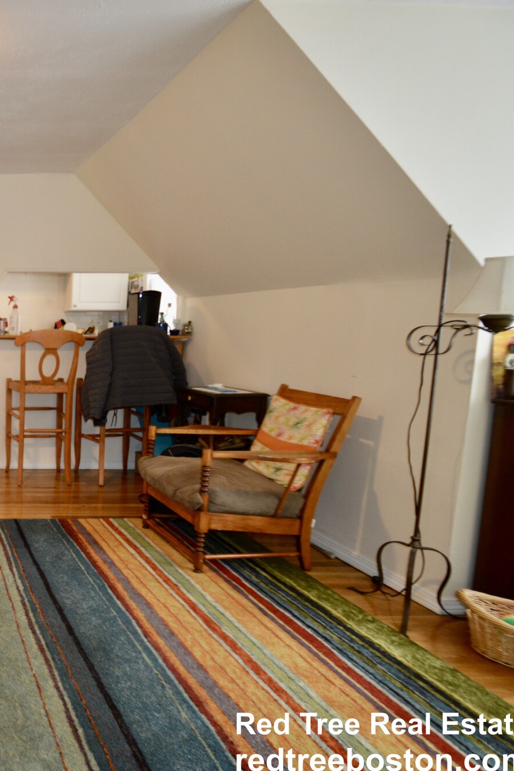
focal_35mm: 23
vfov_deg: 76.1
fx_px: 493
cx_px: -58
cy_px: 392
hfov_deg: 42.5
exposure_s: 1/60
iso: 640
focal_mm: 10
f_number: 3.5
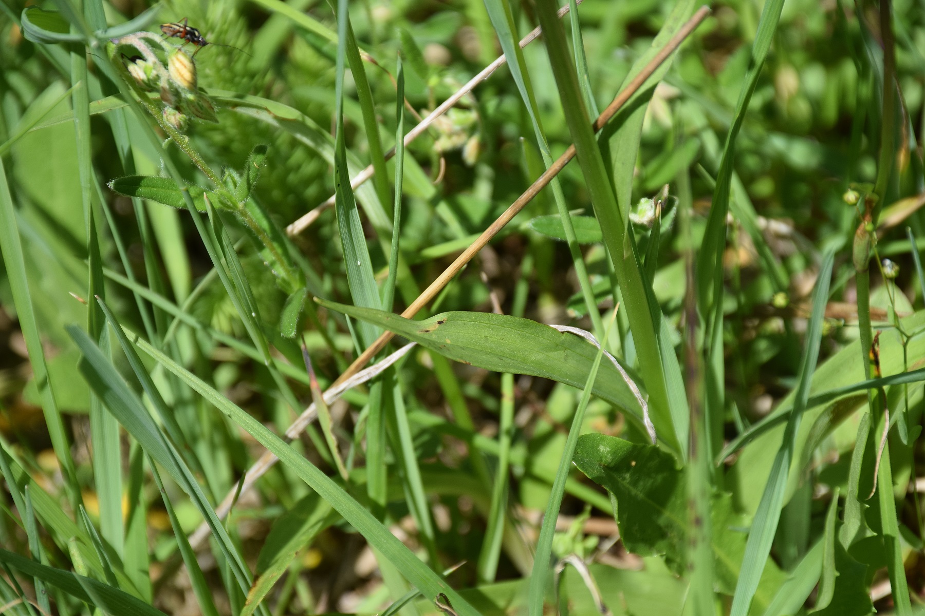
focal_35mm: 210
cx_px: 462
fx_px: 5395
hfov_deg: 9.8
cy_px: 308
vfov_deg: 6.5
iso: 200
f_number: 8
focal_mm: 140
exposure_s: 1/400
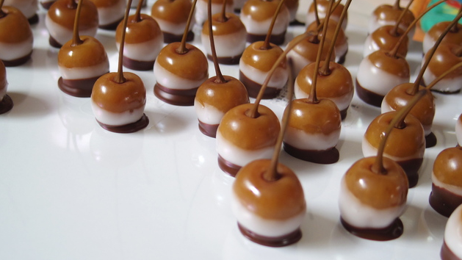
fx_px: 698
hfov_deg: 36.6
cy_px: 108
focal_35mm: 57
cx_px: 206
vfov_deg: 21.1
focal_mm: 8.5
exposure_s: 1/20
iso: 125
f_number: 1.9
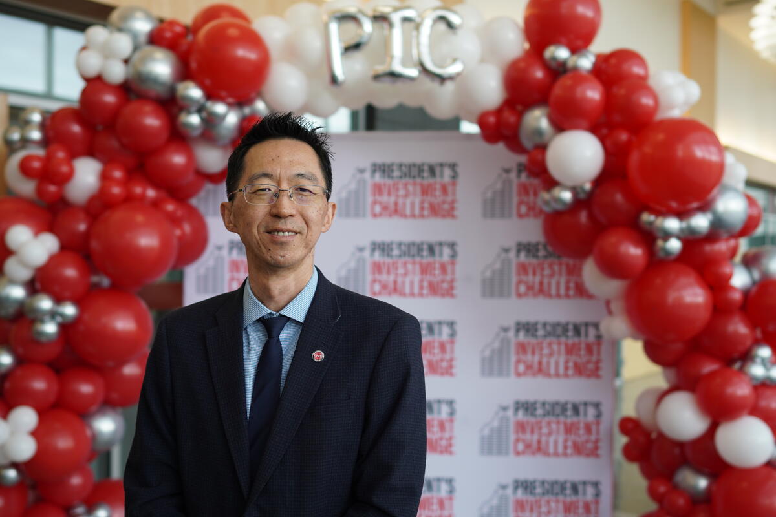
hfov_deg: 53.1
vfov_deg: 36.9
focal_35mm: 36
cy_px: 258
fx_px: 776
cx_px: 388
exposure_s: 1/250
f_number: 1.4
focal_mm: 24
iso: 100
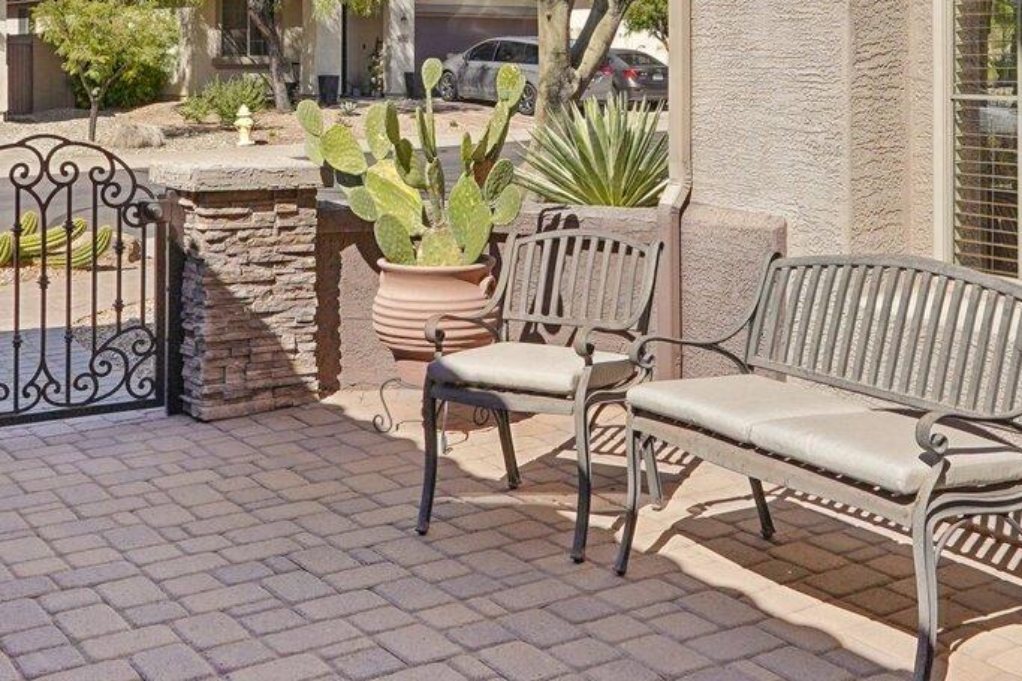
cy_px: 26
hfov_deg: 38.9
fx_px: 1447
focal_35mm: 51
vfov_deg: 25.4
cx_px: 527
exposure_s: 1/800
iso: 400
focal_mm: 17
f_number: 8
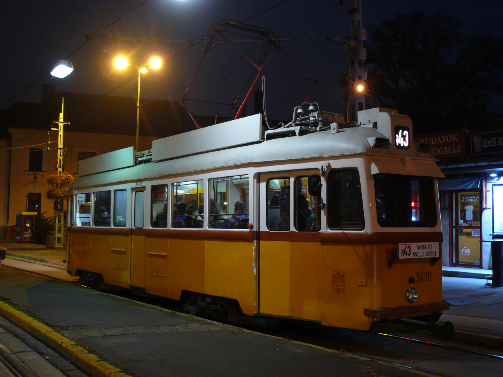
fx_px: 639
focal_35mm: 44
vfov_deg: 32.9
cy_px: 188
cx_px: 252
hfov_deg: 42.9
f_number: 3.2
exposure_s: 1/4
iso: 200
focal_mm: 9.2
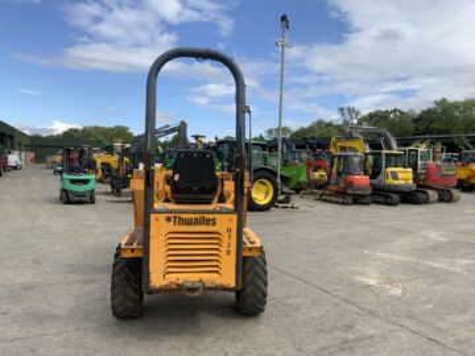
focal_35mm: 29
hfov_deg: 61.7
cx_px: 238
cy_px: 178
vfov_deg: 48.2
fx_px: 398
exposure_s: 1/1984
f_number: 1.8
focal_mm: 3
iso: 16
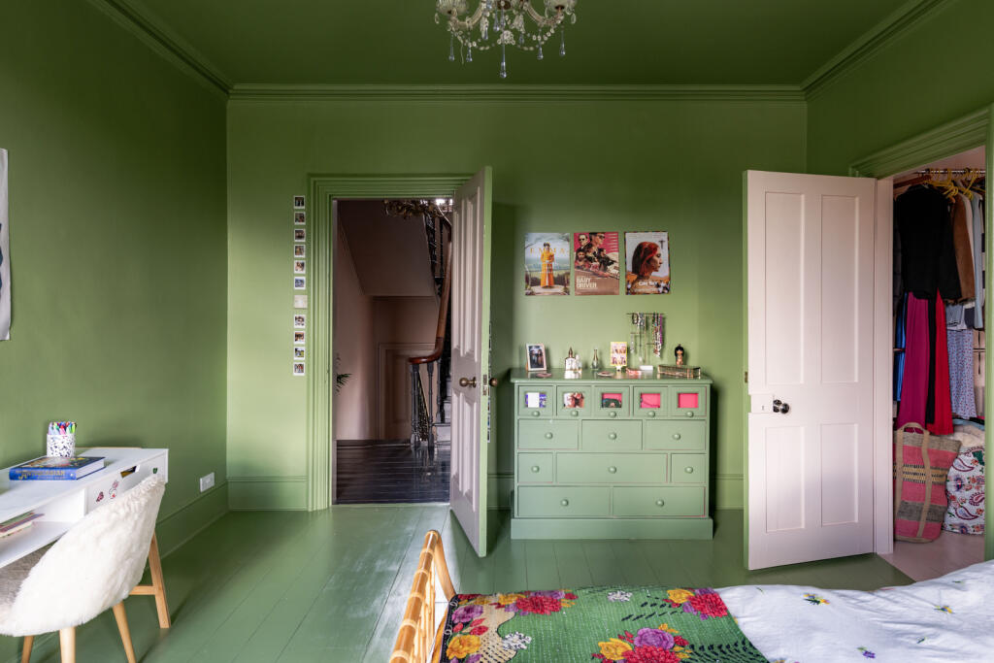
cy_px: 332
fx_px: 552
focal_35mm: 20
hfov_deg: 84.0
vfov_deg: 61.9
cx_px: 497
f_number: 8
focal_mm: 20
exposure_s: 1/8
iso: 200
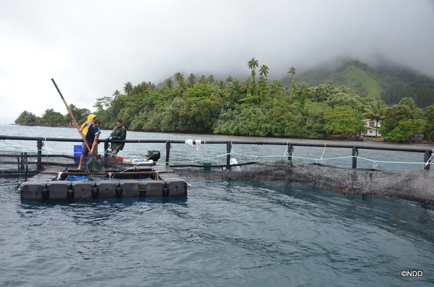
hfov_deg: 62.0
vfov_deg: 43.4
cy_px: 144
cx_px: 217
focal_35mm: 30
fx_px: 361
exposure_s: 1/4000
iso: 2000
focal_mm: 20
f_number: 6.3
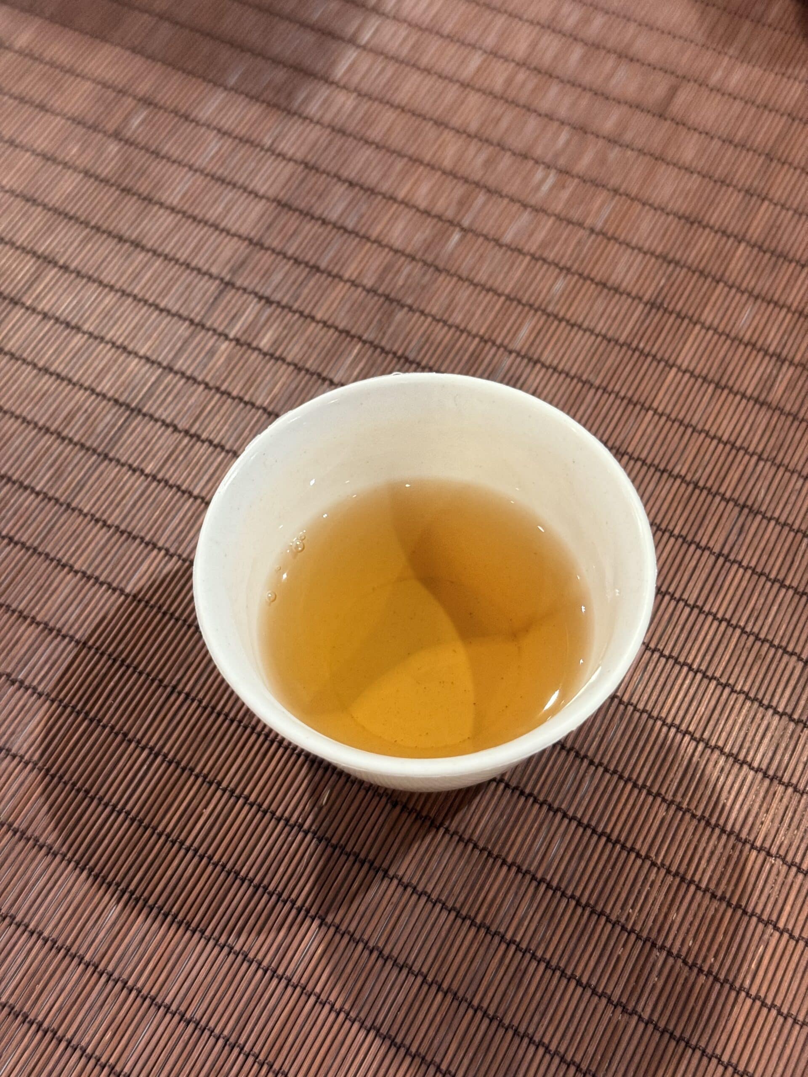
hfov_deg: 30.3
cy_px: 538
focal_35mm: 48
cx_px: 404
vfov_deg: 39.7
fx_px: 1494
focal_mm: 6.76
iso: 250
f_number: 1.78
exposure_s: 1/60
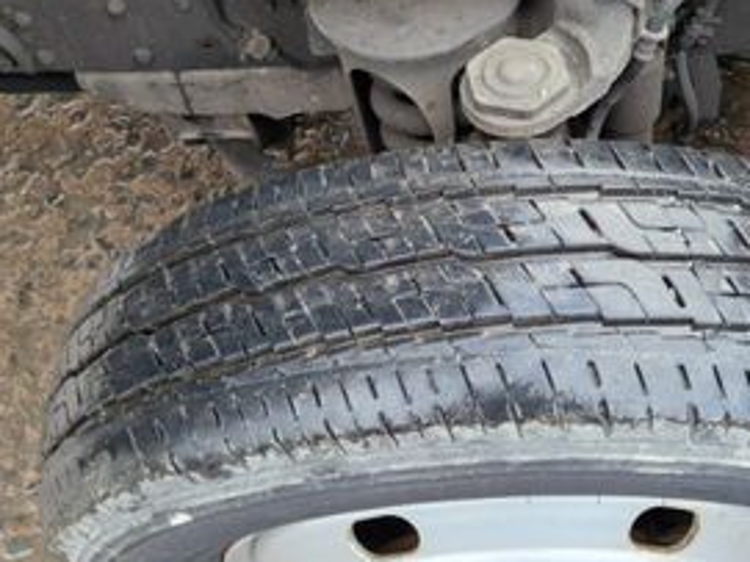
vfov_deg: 28.3
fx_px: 1104
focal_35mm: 51
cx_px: 473
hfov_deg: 37.3
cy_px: 174
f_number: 1.8
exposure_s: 1/180
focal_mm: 5.4
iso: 160
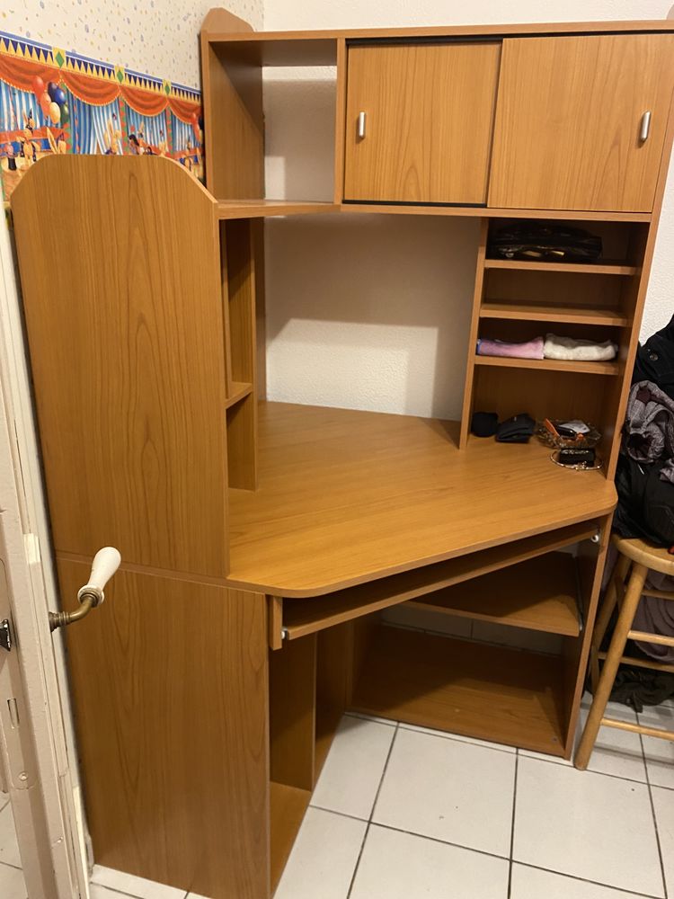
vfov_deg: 67.3
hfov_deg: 53.1
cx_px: 337
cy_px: 450
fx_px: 675
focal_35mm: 26
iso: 500
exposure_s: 1/25
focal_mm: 4.25
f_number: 1.8
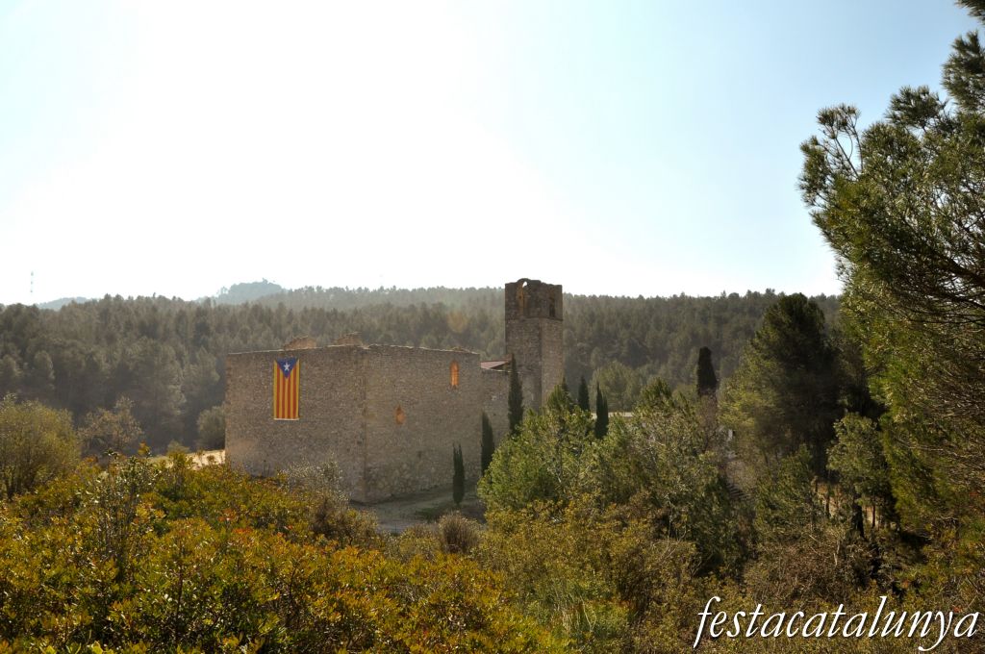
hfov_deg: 67.4
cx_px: 492
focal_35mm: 27
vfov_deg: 47.8
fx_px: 738
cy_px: 327
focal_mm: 18
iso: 320
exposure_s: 1/400
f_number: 10
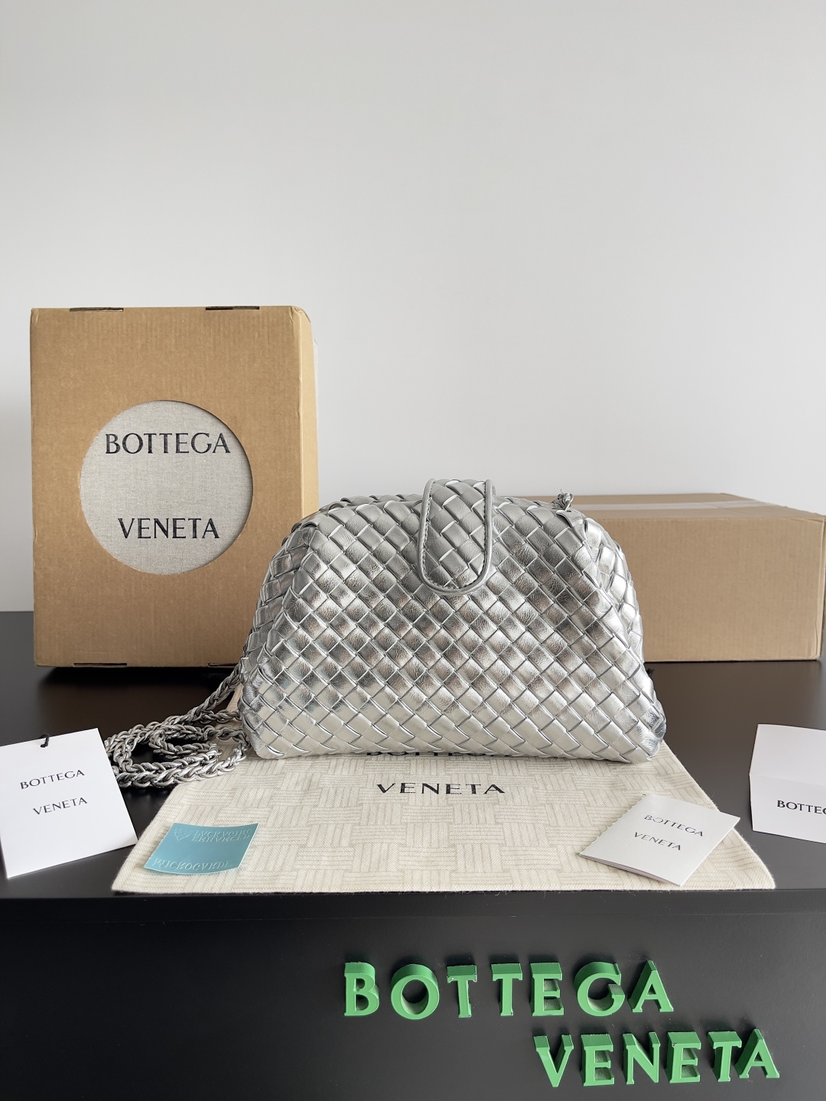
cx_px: 413
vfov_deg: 67.3
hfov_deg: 53.1
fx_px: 827
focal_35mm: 26
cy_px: 550
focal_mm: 5.1
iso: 40
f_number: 1.6
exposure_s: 1/121
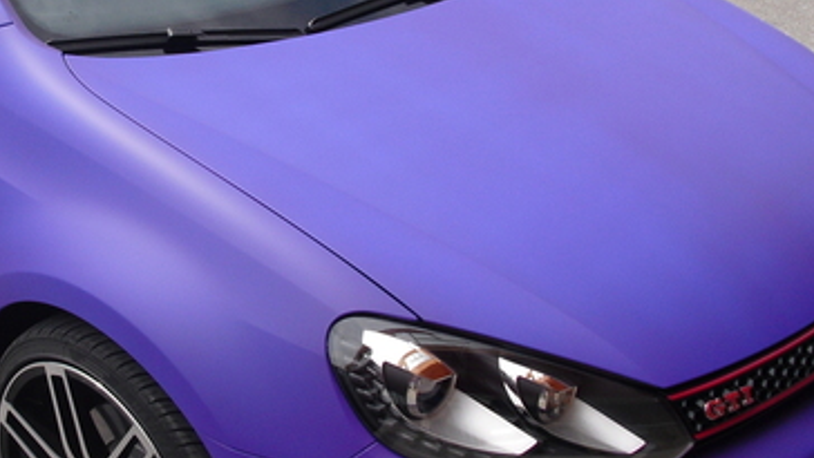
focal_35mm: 69
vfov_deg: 17.5
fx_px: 1490
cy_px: 179
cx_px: 215
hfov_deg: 30.1
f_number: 7.8
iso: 100
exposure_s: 1/125
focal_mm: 6.3
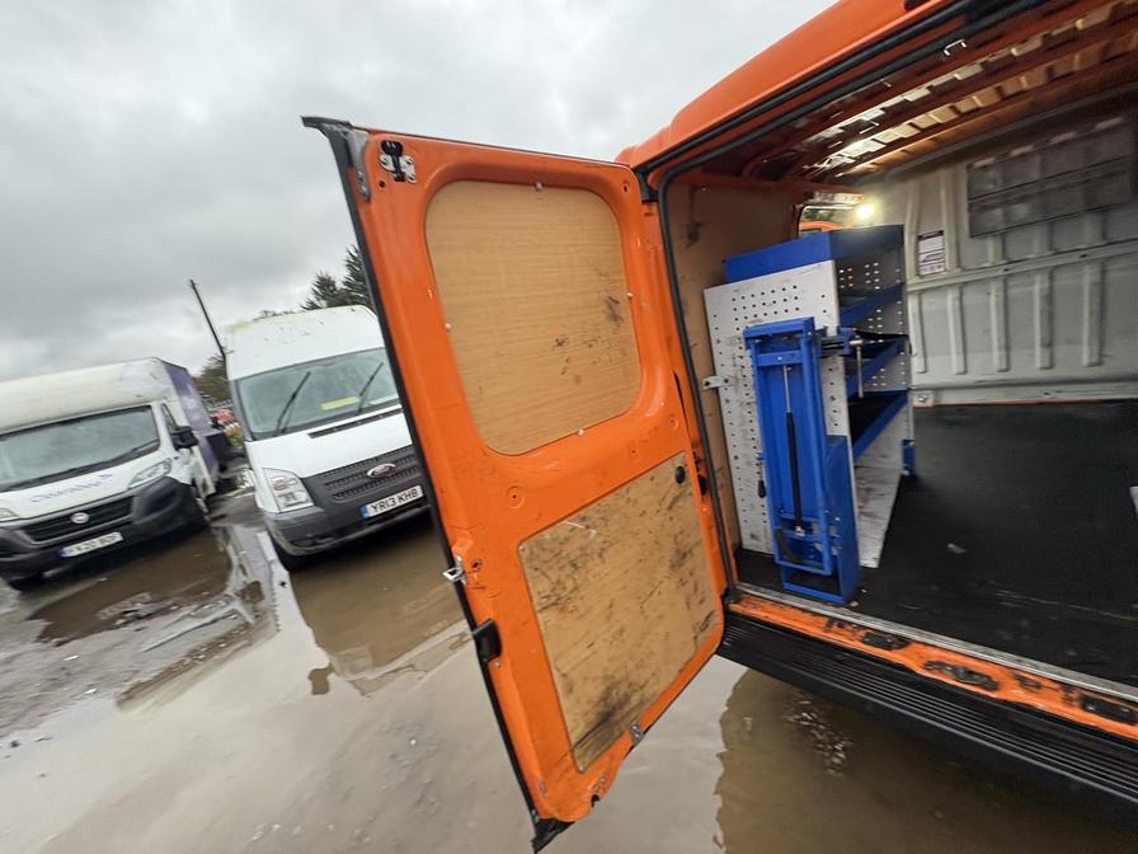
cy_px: 427
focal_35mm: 14
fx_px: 460
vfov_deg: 85.7
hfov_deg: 102.1
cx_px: 569
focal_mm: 2.22
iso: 200
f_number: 2.2
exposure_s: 1/99
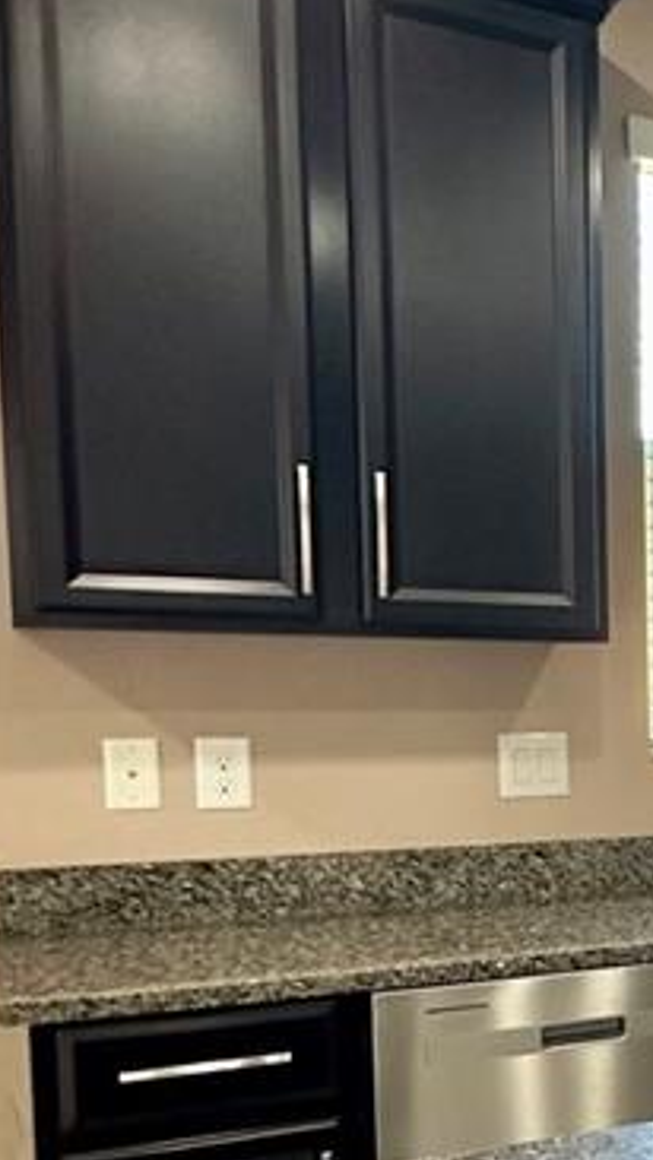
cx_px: 1186
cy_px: 808
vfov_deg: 40.6
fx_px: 1538
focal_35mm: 50
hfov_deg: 18.5
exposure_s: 1/60
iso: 320
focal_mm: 2.22
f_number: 2.2
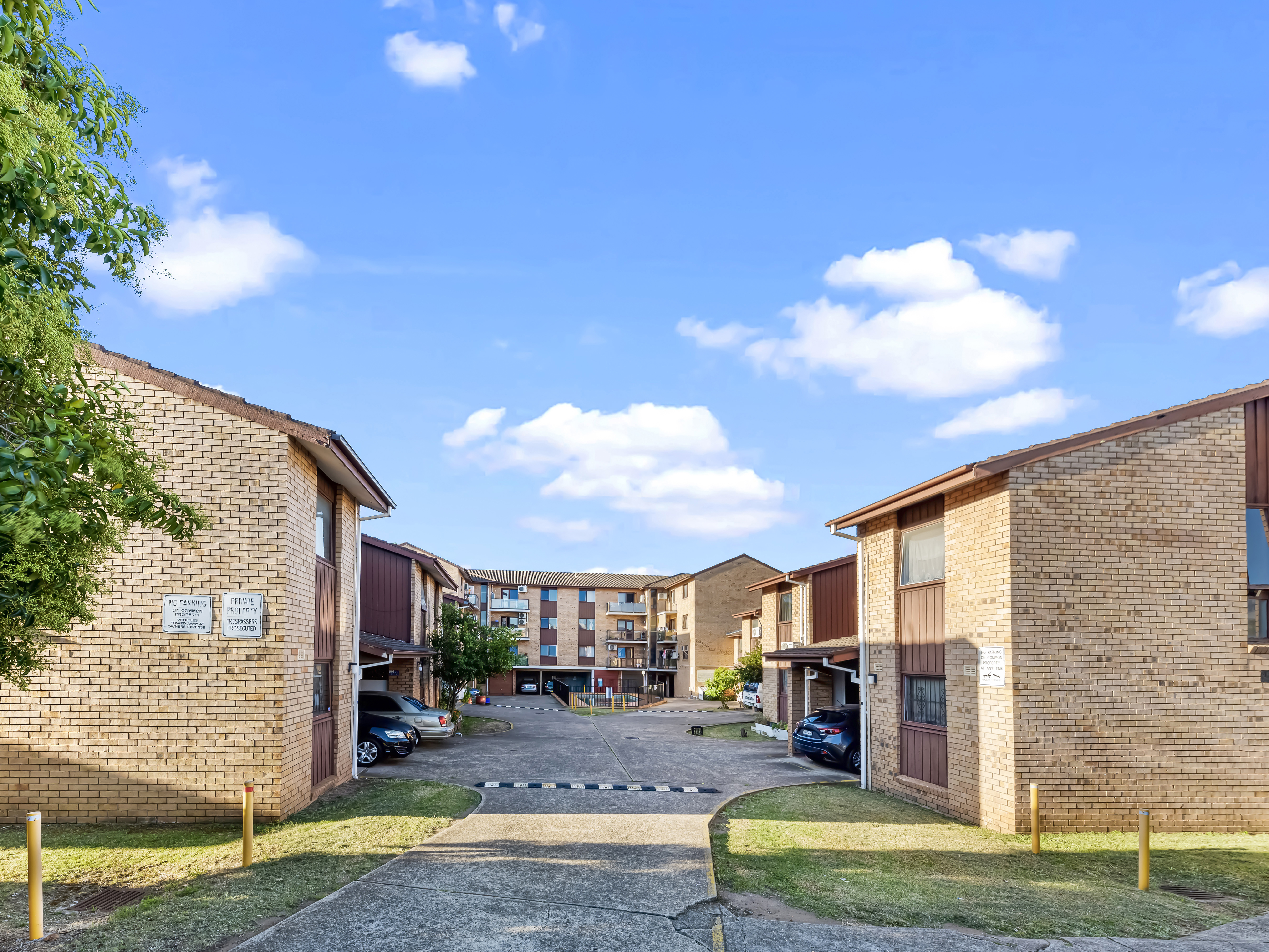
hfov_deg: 106.0
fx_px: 477
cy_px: 476
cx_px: 584
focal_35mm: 13
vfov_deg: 89.9
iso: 100
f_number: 9
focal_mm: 12
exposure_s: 1/20
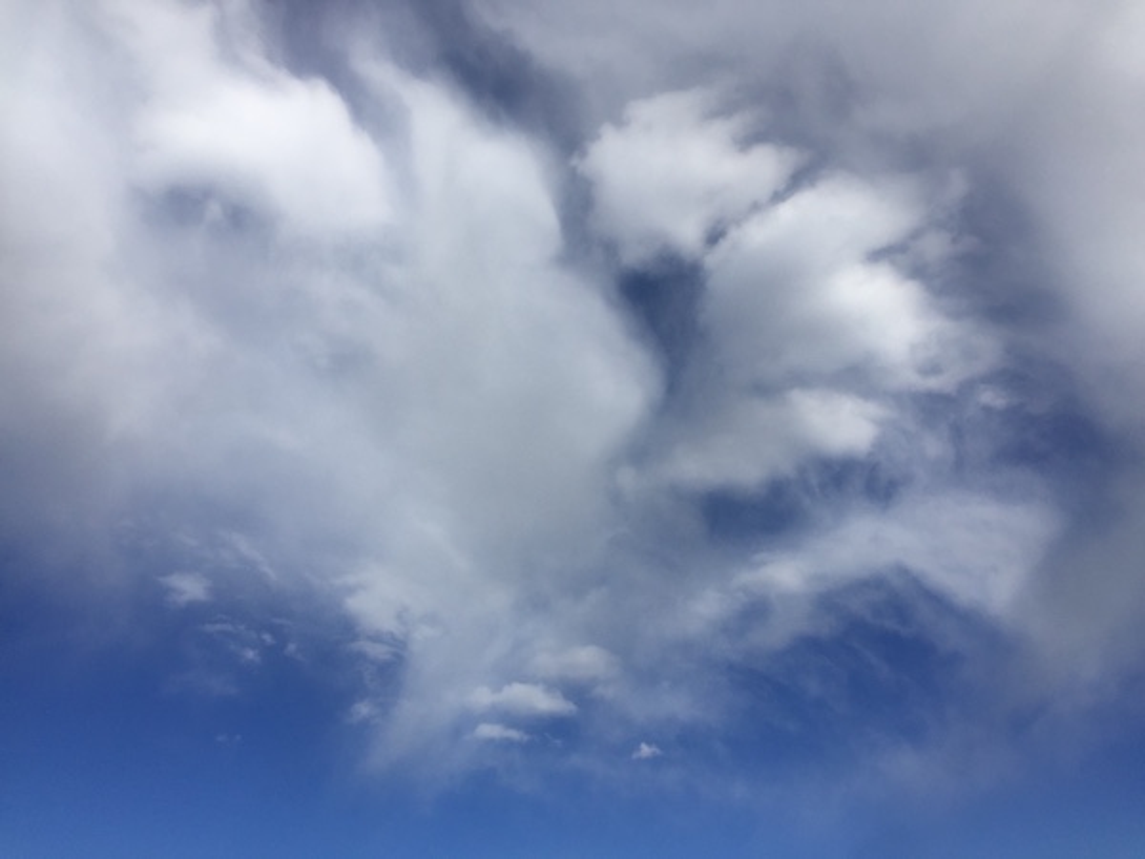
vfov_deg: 48.2
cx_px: 572
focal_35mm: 29
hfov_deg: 61.7
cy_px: 430
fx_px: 959
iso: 32
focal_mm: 4.15
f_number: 2.2
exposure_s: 1/3597
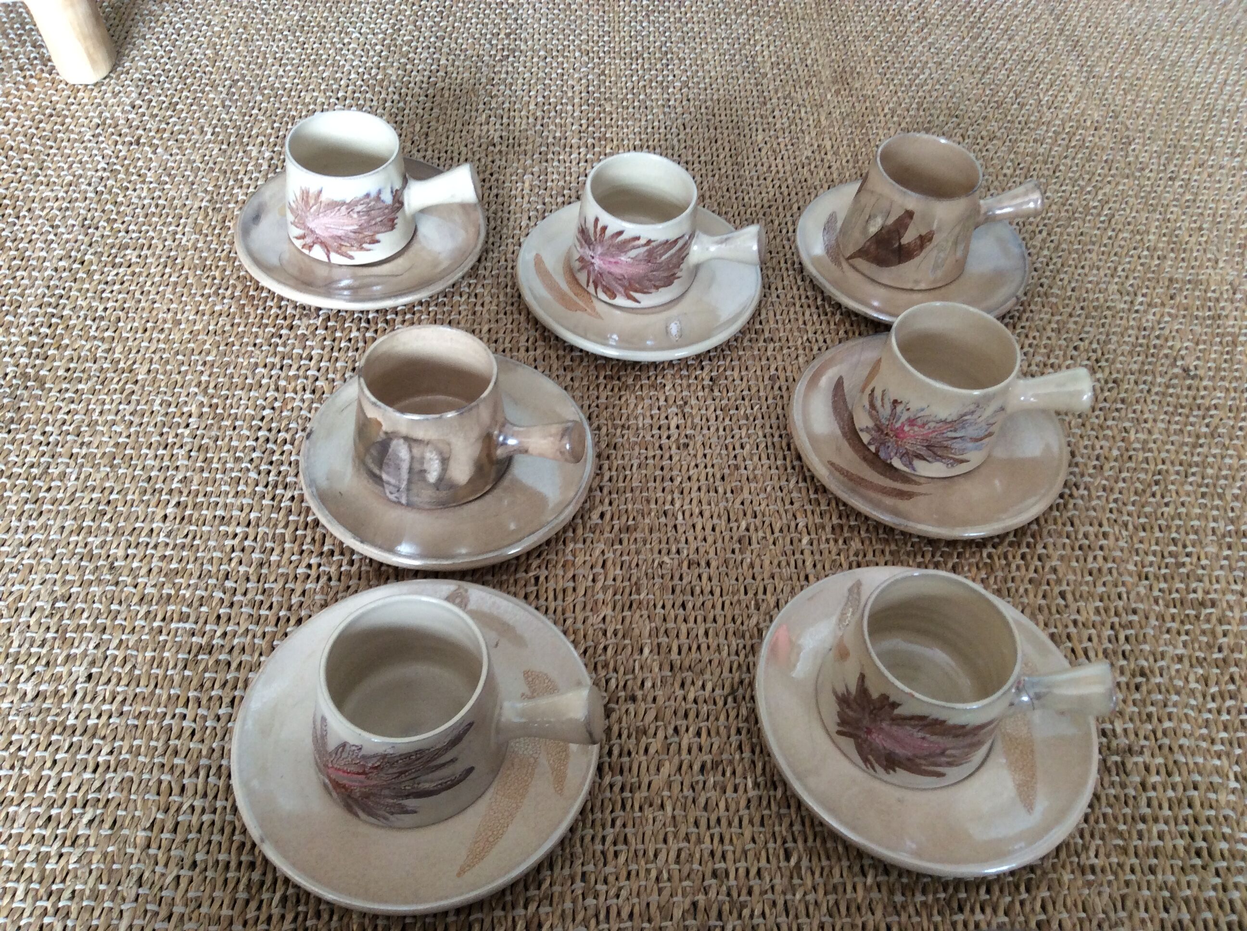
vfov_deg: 44.1
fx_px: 1151
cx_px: 624
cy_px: 466
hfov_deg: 56.9
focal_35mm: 32
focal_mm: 3.3
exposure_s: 1/25
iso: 64
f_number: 2.4
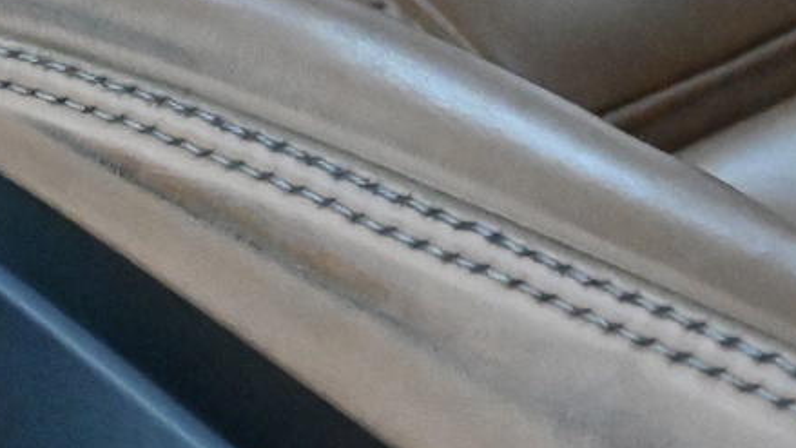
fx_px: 4897
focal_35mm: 232
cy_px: 838
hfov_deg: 9.2
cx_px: -149
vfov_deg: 5.2
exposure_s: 1/60
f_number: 5.6
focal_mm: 40
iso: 14400
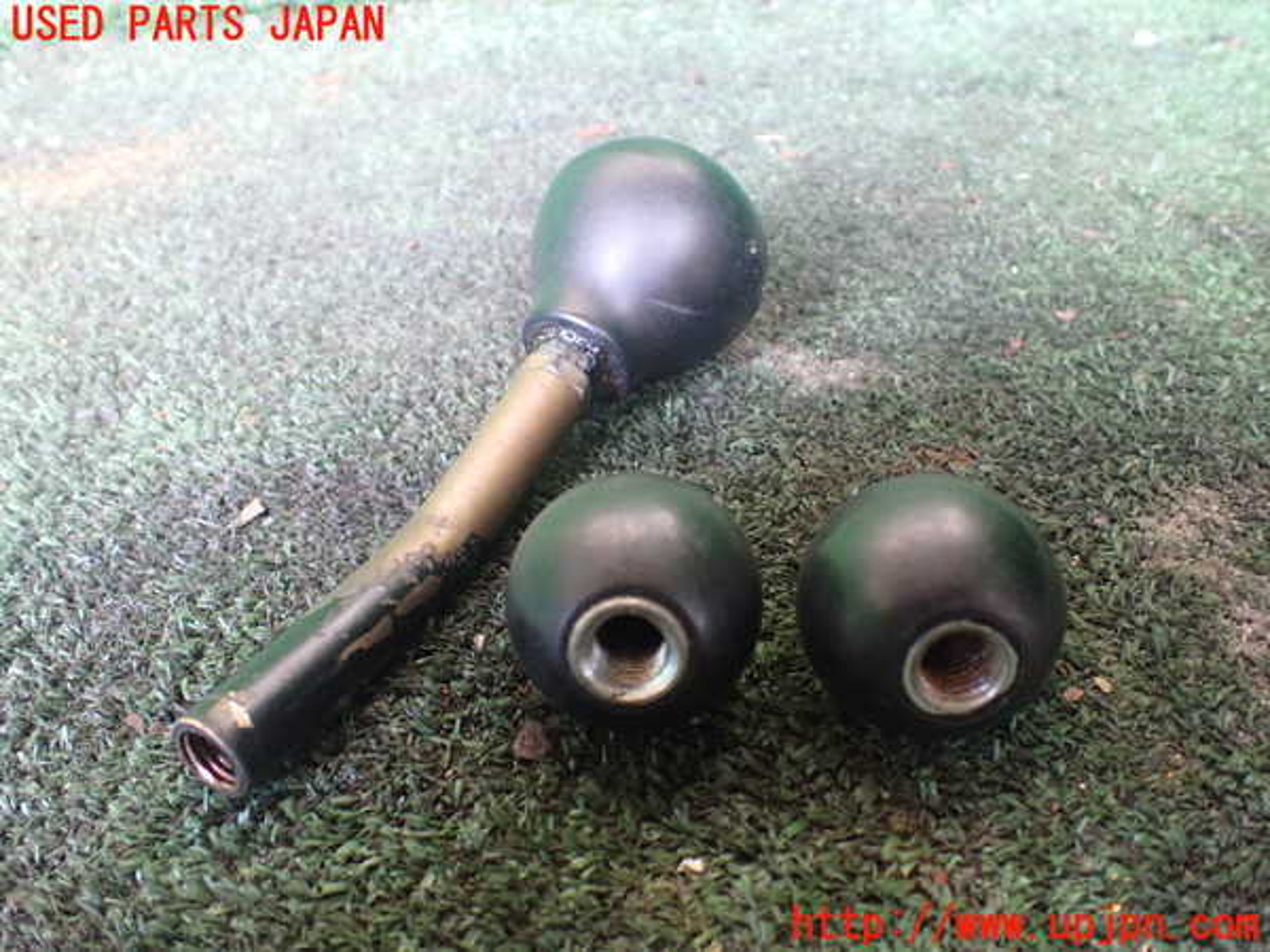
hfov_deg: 60.0
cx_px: 635
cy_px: 476
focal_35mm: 30
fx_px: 1101
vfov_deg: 46.8
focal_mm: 5.4
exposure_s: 1/30
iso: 800
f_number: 2.3
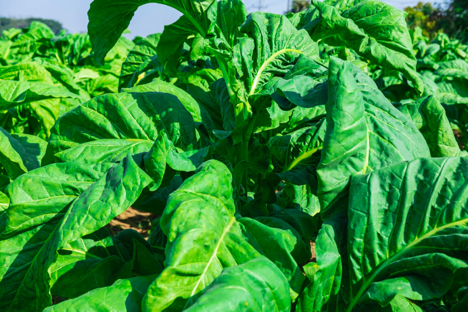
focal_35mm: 53
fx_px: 689
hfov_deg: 37.5
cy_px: 156
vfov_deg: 25.5
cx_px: 234
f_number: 5.6
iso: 200
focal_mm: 35
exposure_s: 1/800
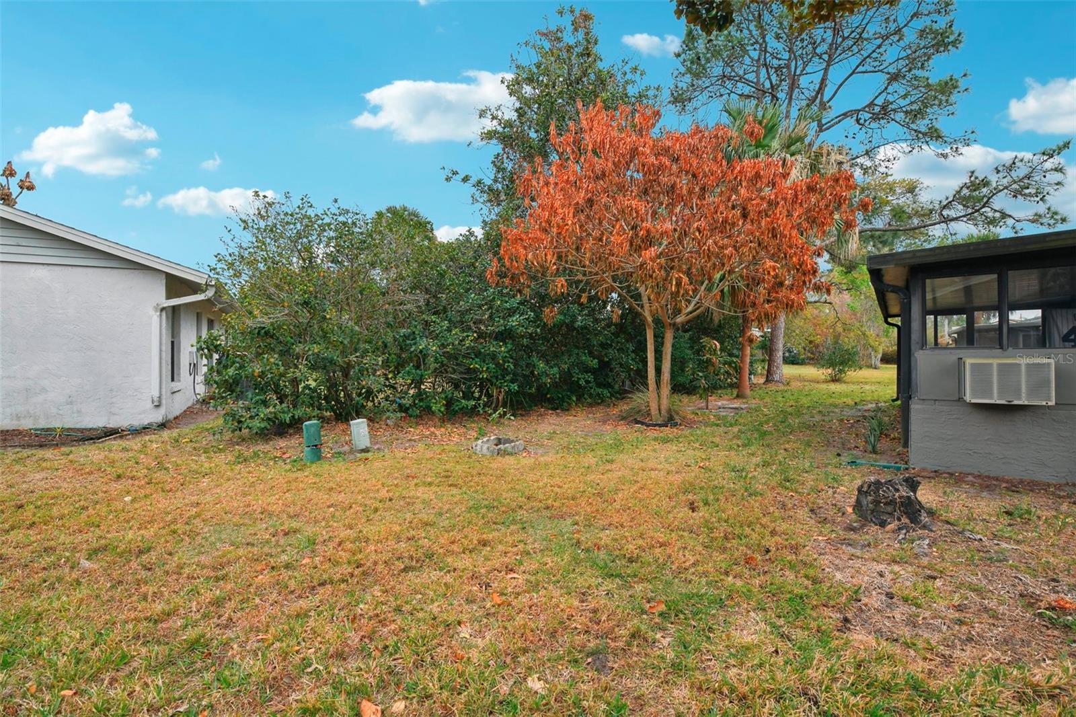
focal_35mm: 16
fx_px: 478
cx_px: 538
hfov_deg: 96.7
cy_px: 358
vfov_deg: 73.7
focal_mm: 16
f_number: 8
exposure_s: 1/200
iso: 400
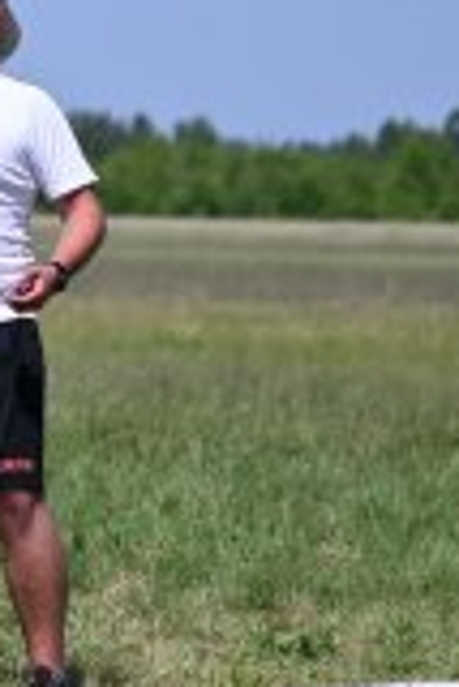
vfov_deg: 4.6
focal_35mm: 451
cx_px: -264
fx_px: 8606
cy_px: 185
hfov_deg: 3.0
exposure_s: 1/3200
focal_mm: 145
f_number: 5
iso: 320
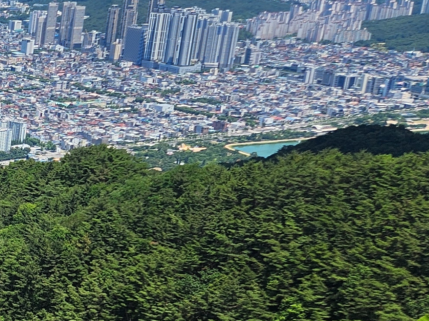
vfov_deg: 15.7
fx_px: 1153
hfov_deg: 16.9
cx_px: -369
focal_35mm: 93
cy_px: 279
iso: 20
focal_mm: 5.4
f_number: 1.8
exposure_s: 1/1406
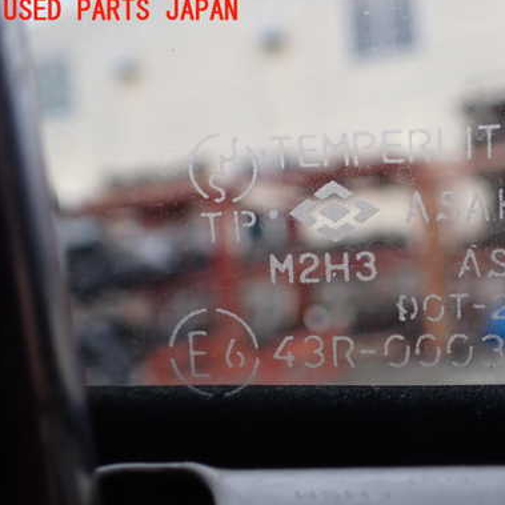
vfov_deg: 39.9
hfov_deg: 38.7
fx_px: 693
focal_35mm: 42
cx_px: 396
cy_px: 294
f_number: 2.3
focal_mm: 5.4
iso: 100
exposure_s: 1/160
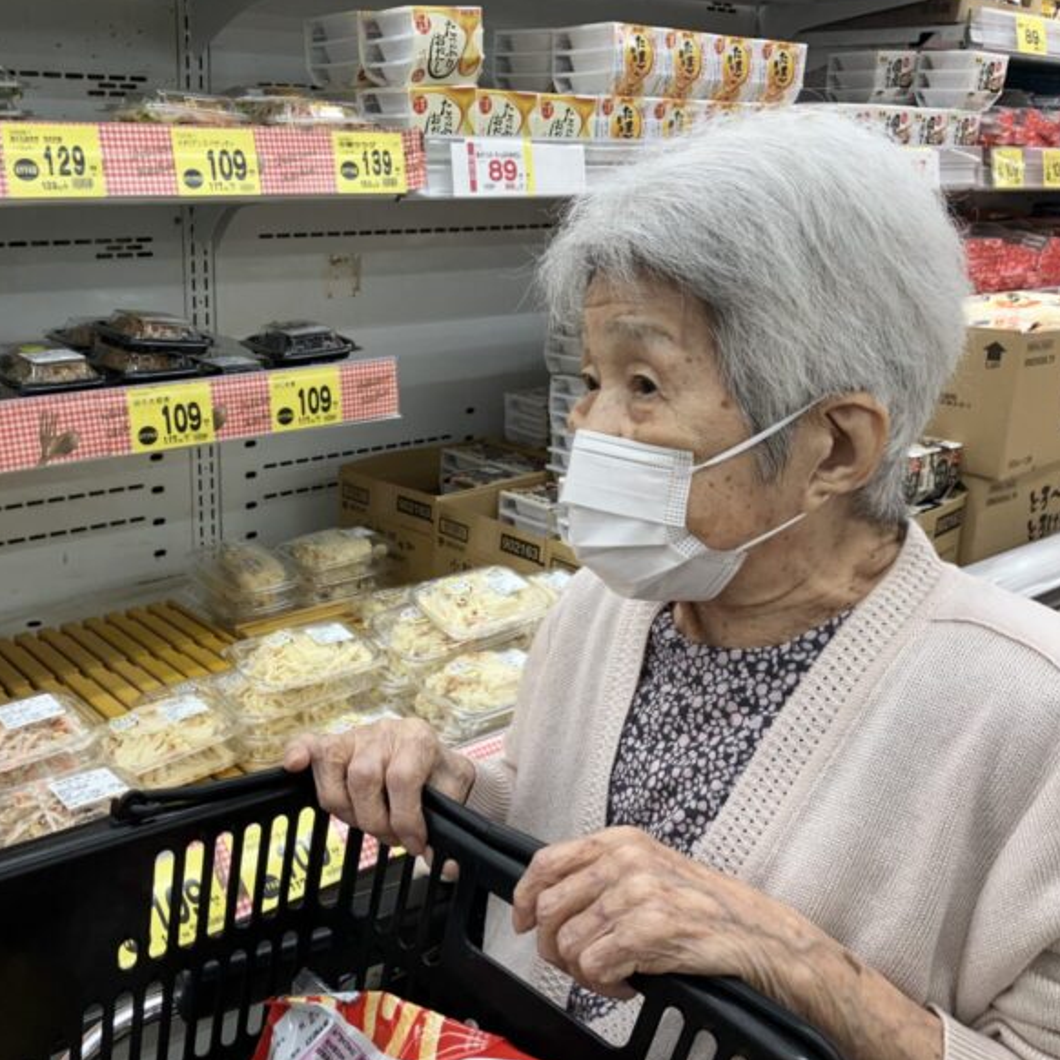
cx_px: 372
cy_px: 523
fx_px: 1178
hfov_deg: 47.8
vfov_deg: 48.4
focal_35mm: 34
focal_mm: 3.99
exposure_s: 1/120
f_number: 1.8
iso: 64
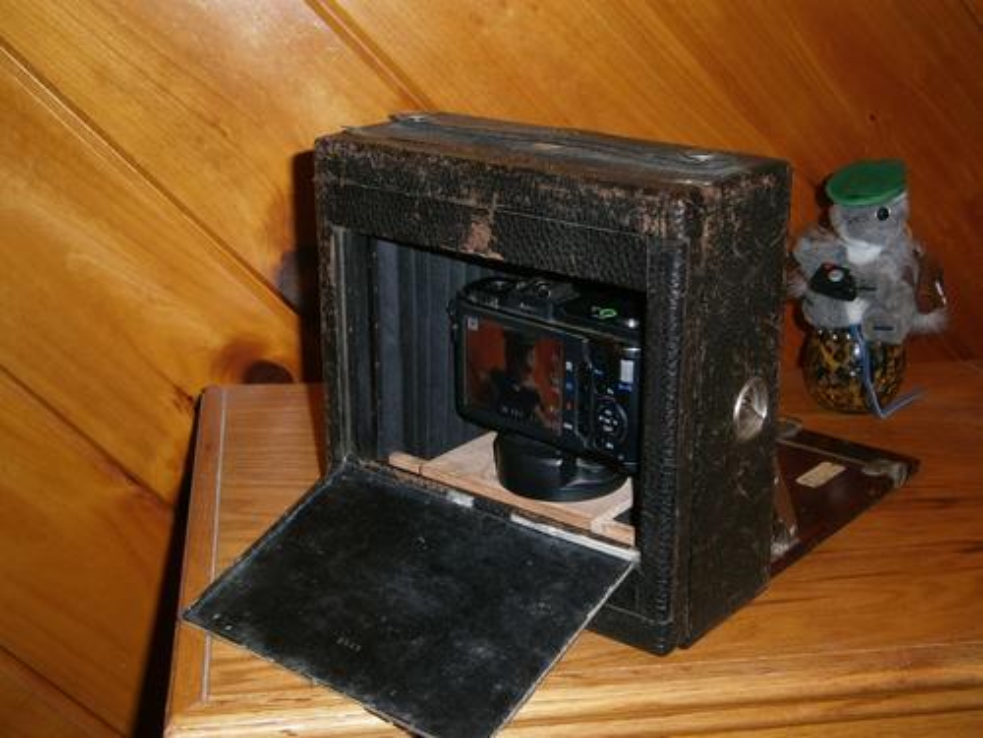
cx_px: 492
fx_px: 1335
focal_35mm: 47
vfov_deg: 30.9
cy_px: 369
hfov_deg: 40.4
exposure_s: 1/40
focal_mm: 8.3
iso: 125
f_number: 3.4
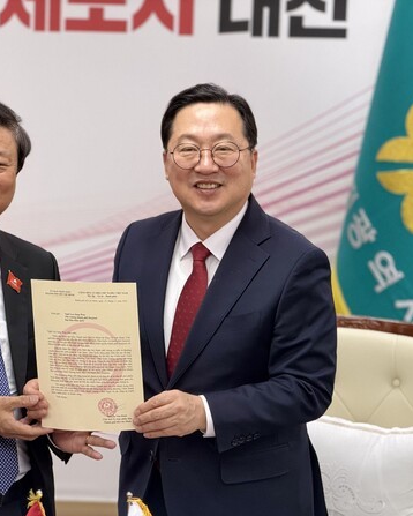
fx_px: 2000
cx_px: 99
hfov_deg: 11.8
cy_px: 259
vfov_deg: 14.7
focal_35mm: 131
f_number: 2.8
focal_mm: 16.89
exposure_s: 1/120
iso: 250
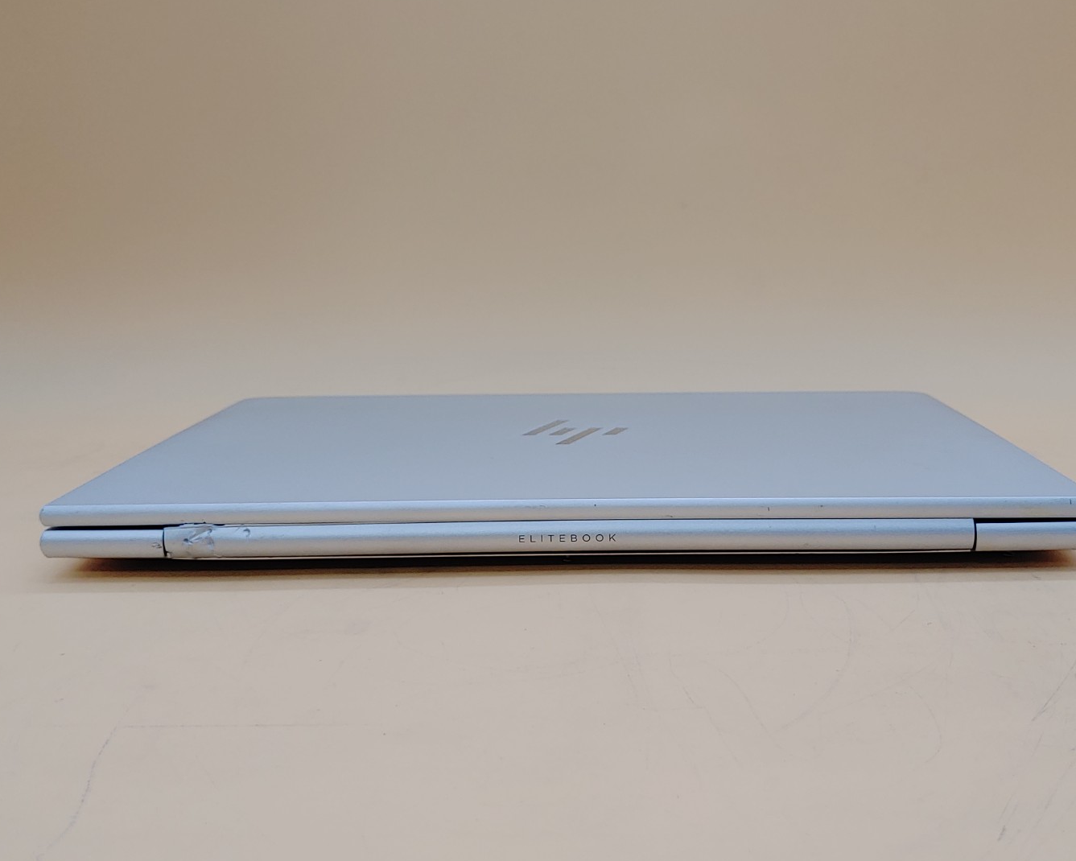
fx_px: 1306
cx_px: 567
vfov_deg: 36.5
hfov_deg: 44.8
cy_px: 430
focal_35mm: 41
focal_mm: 4.36
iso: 50
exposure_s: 1/110
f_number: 1.8
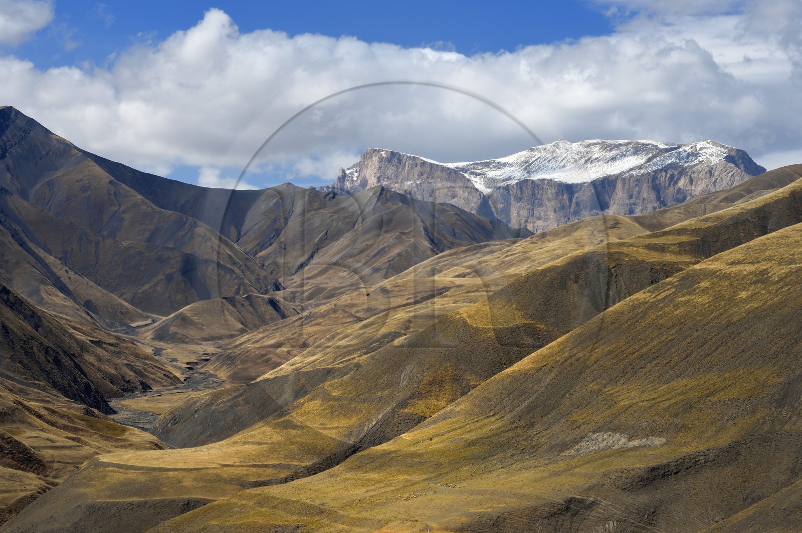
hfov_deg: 22.2
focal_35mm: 92
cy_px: 266
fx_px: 2048
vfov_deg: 14.8
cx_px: 401
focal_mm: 92
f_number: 14
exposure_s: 1/320
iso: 200
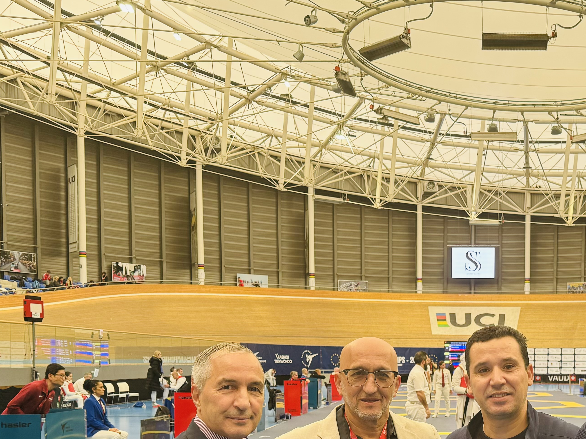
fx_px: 897
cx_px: 460
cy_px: 403
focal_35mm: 53
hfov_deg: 35.1
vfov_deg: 26.5
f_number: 1.78
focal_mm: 6.76
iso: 100
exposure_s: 1/121
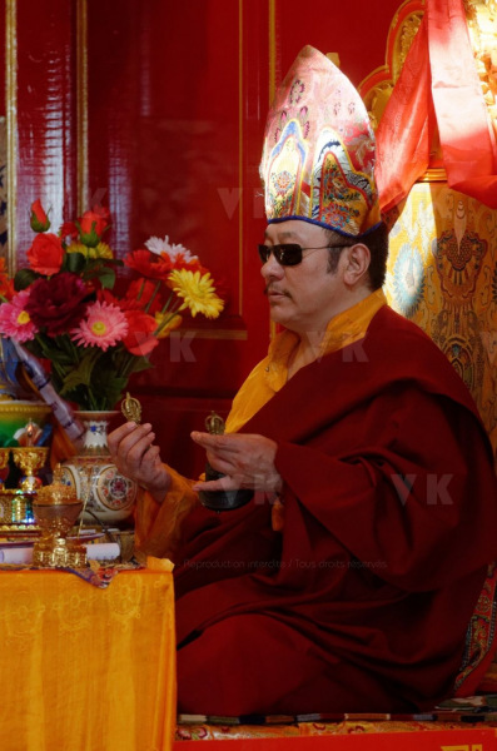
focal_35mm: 300
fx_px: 6245
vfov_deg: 6.9
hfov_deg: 4.6
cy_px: 376
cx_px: 248
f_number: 5.6
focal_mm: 200
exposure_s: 1/250
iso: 2000
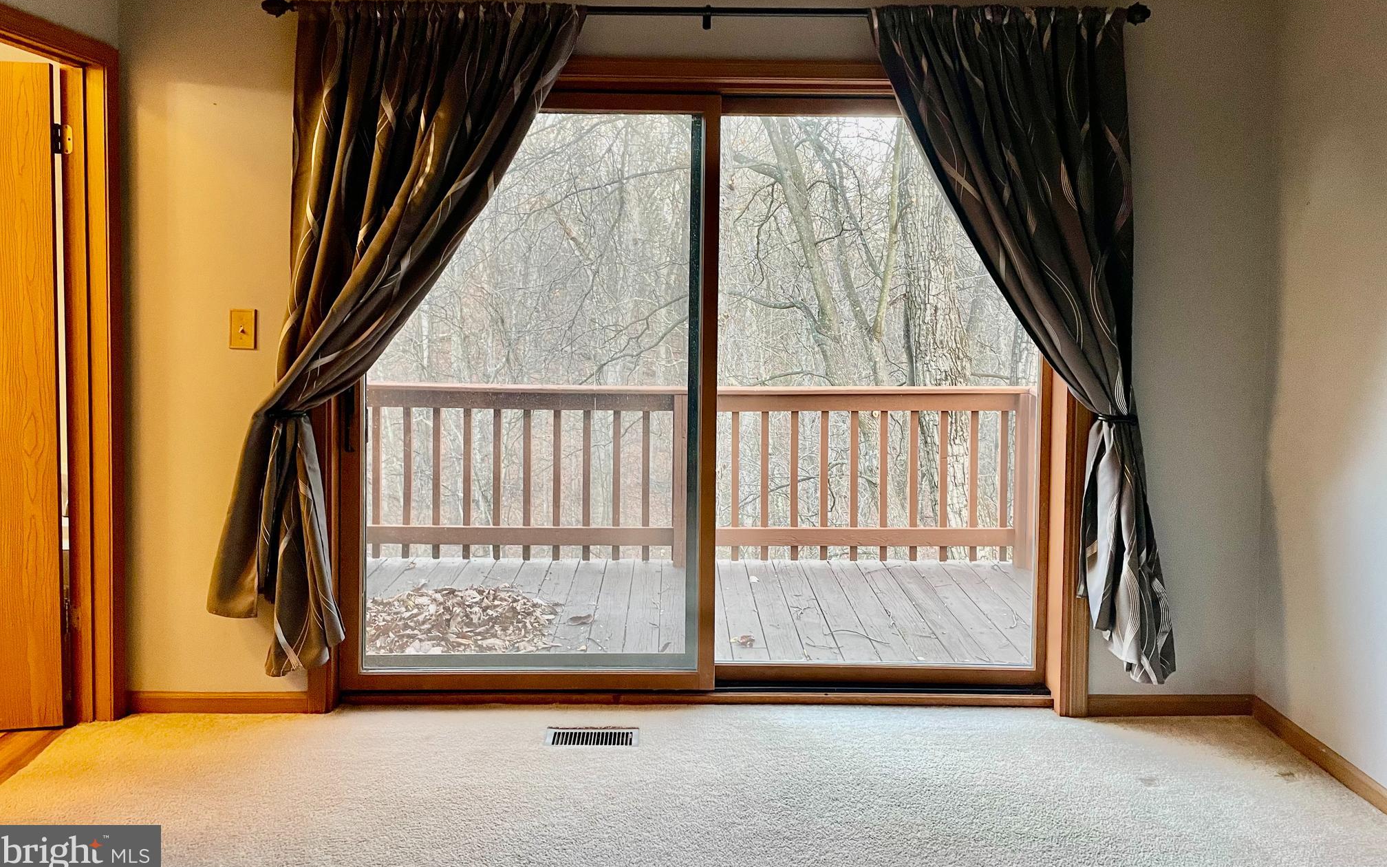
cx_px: 694
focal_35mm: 28
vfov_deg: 44.3
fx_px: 1058
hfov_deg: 66.5
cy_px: 353
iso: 125
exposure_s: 1/60
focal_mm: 4.2
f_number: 1.6
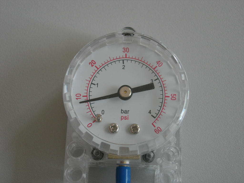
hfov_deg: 31.7
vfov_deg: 24.0
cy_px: 92
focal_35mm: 61
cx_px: 122
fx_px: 430
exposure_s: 1/15.5
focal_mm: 12.7
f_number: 3.5
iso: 64
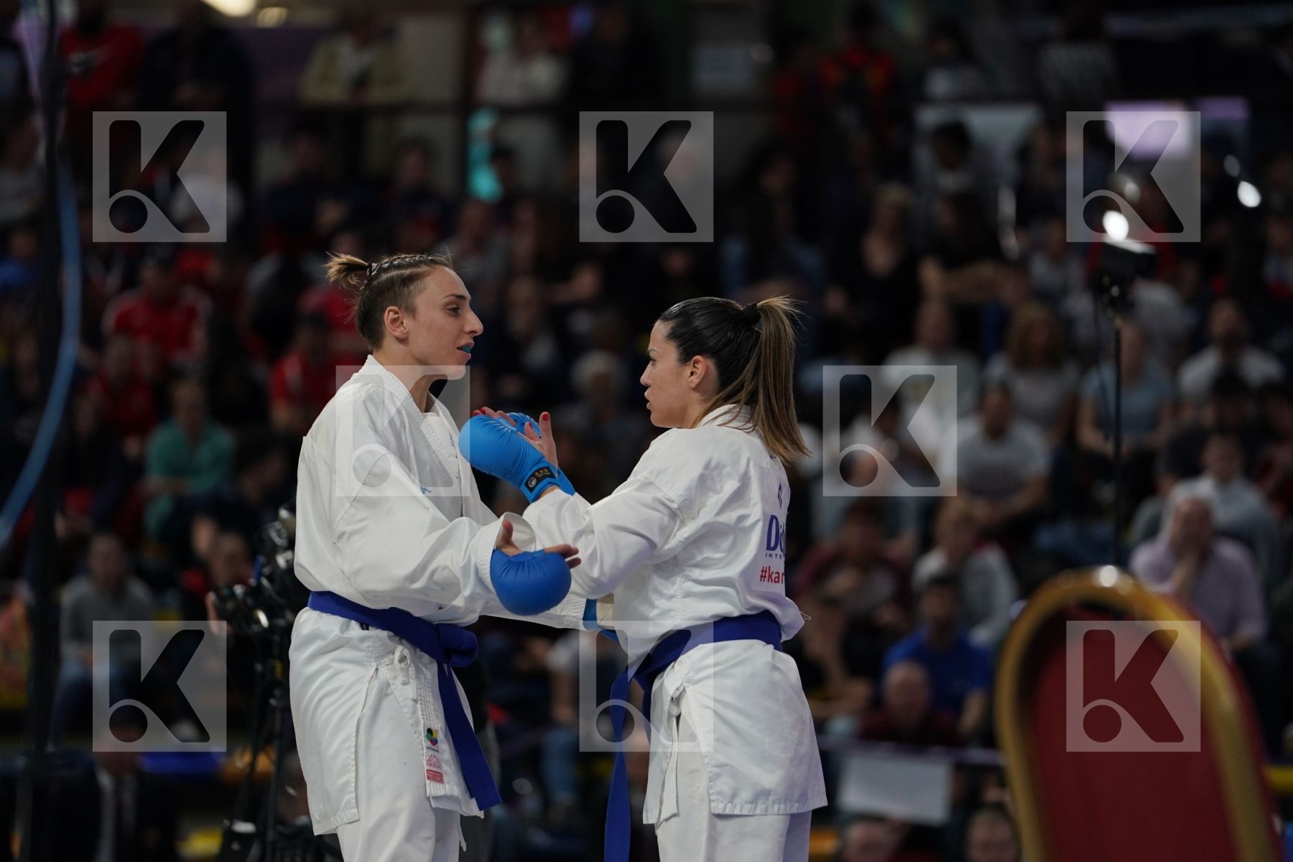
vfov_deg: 6.9
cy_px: 431
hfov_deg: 10.3
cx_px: 646
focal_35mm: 200
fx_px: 7183
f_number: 2.8
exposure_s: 1/1000
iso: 800
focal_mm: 200
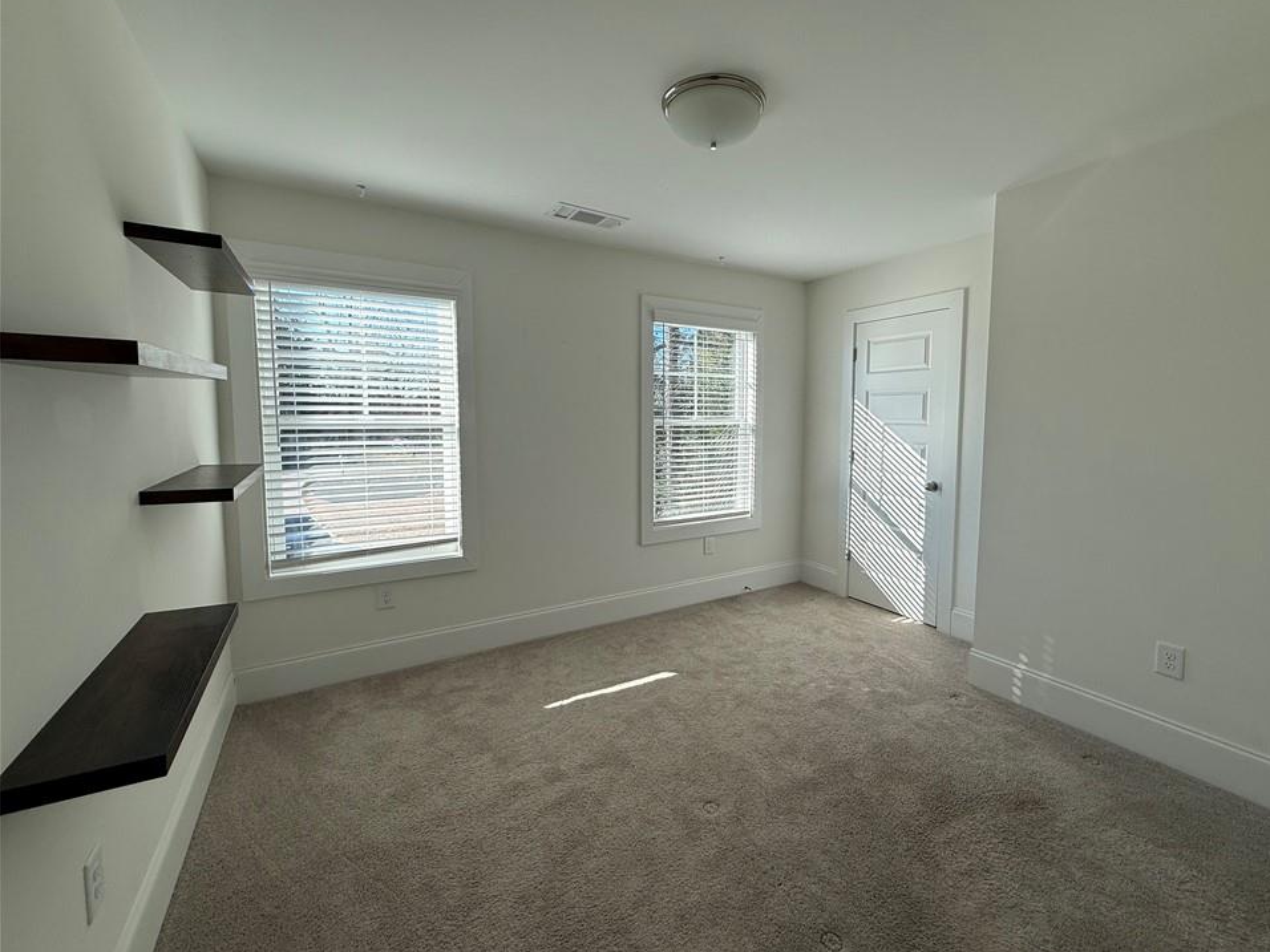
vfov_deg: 81.7
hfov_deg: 98.0
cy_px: 455
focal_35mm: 15
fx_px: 550
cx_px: 679
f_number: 2.2
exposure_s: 1/479
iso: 50
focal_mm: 2.22
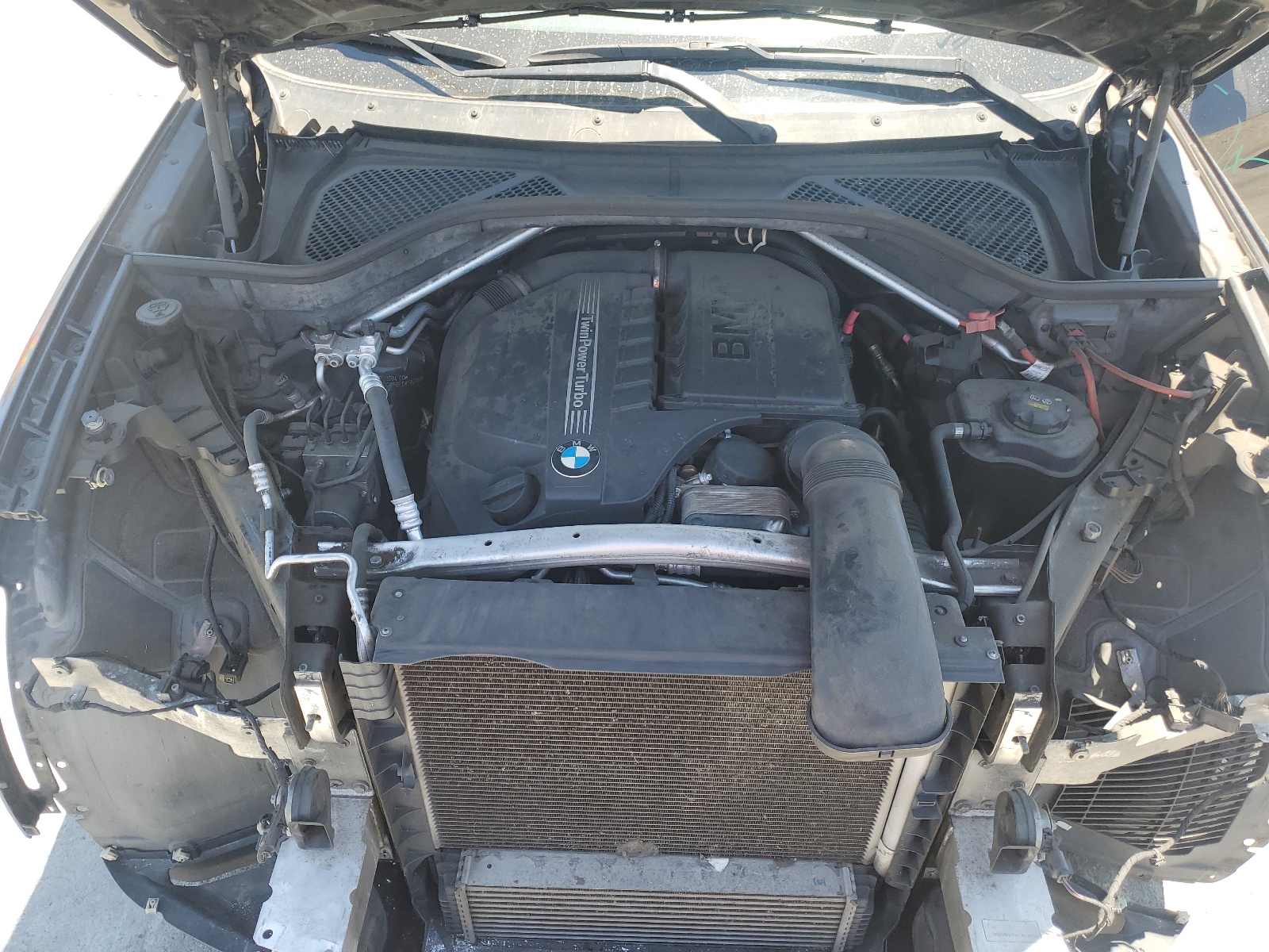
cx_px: 634
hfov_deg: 67.3
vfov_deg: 53.1
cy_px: 476
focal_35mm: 26
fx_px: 953
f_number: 1.5
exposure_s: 1/400
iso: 50
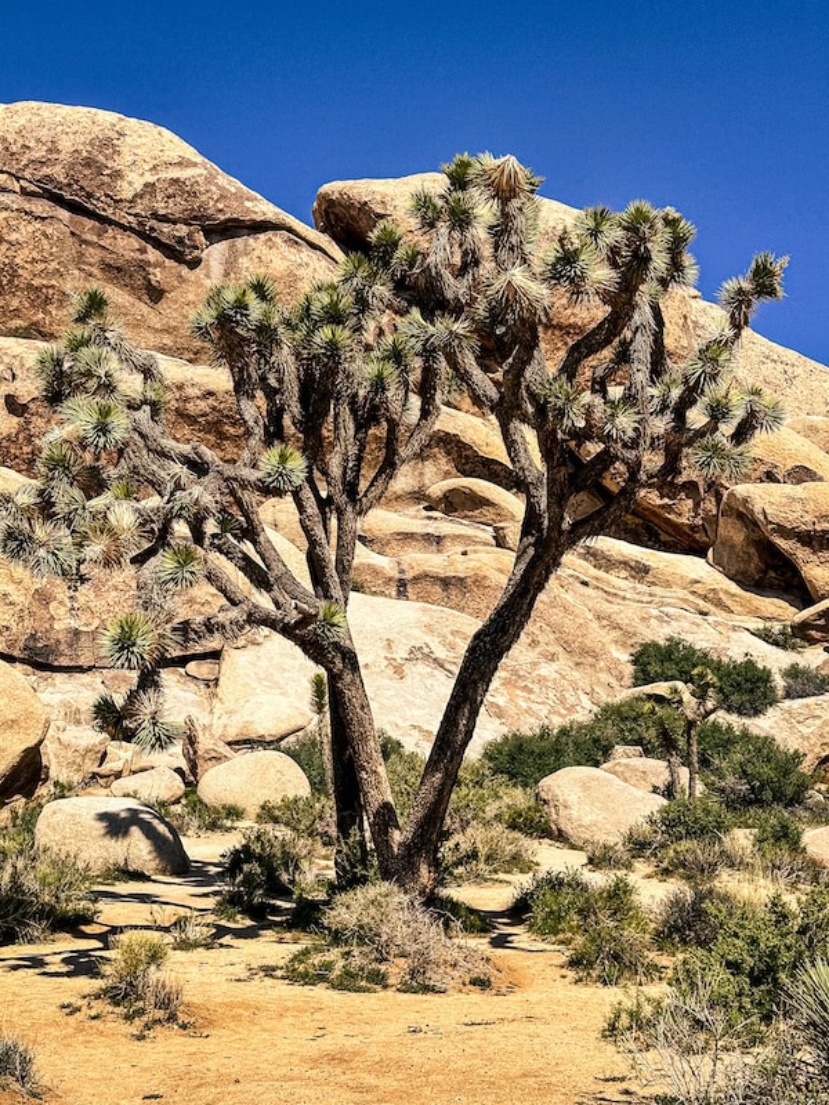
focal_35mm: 48
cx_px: 414
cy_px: 552
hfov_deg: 30.3
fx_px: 1533
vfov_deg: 39.7
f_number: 1.8
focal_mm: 6.9
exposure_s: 1/6400
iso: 64
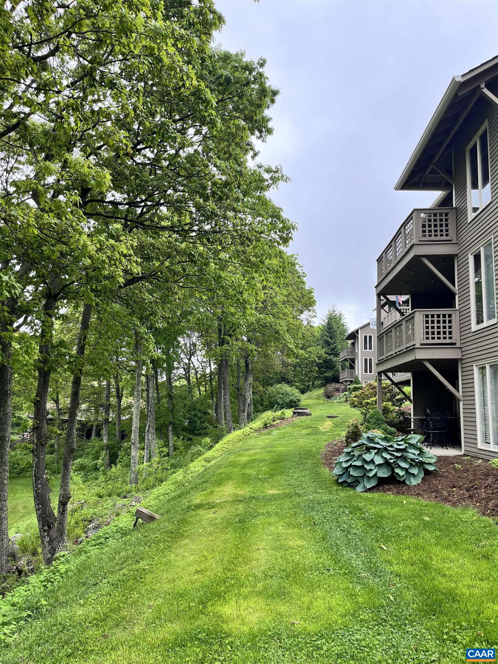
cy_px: 332
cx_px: 249
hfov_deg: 53.1
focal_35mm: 26
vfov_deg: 67.3
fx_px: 499
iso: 50
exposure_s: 1/799
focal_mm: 5.1
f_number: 1.6
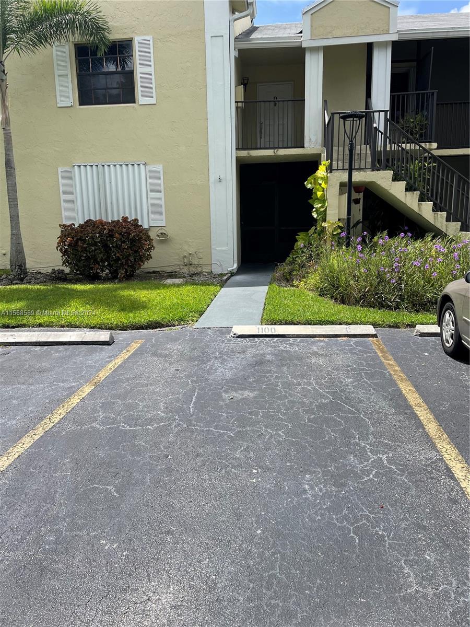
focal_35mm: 26
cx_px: 235
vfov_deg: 67.3
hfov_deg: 53.1
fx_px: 471
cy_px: 314
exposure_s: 1/2451
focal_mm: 4.2
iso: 32
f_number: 1.6
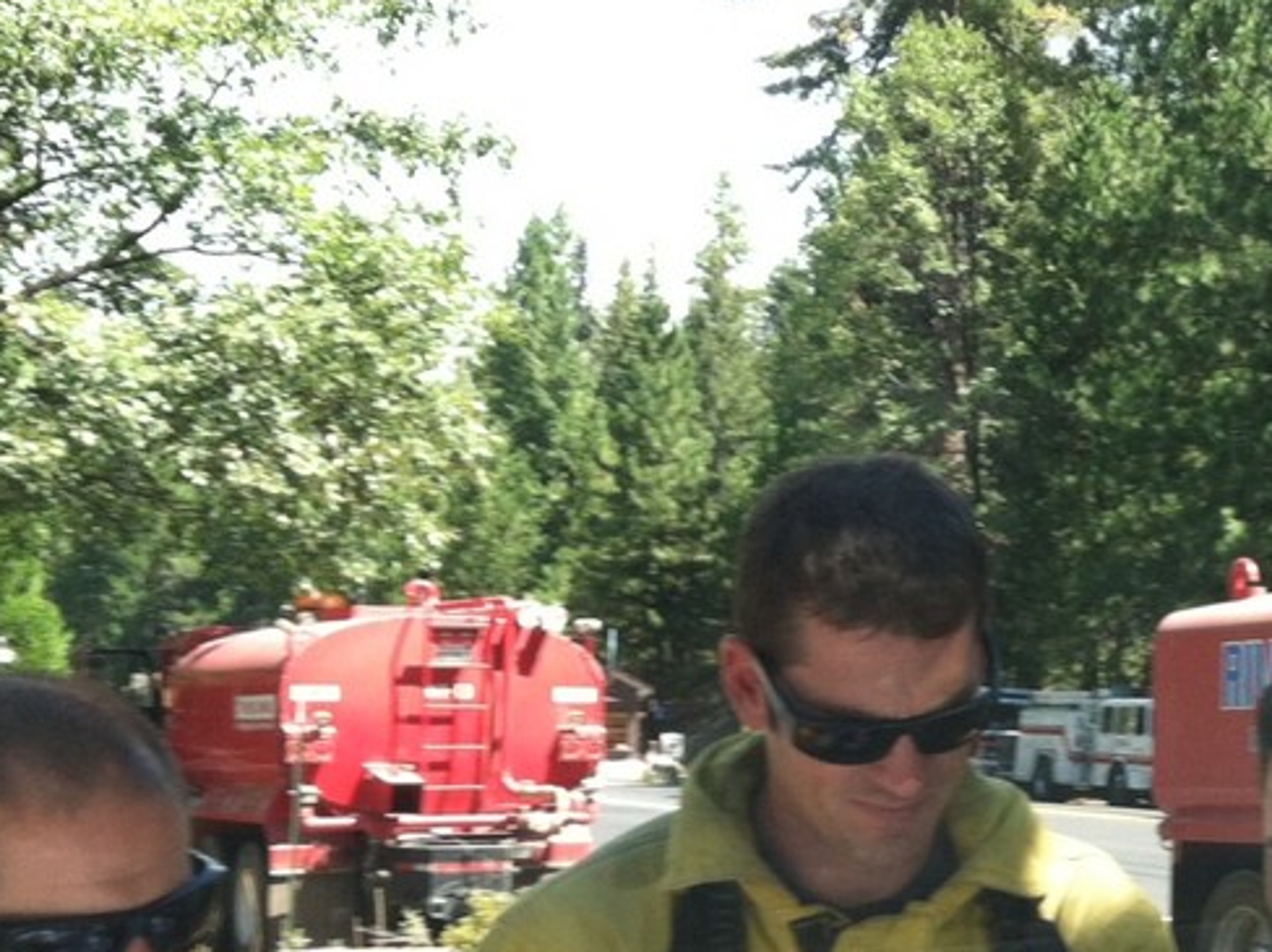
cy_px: 891
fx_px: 3157
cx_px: 1173
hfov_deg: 22.2
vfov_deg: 16.9
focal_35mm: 86
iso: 80
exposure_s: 1/194
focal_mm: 3.85
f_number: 2.8
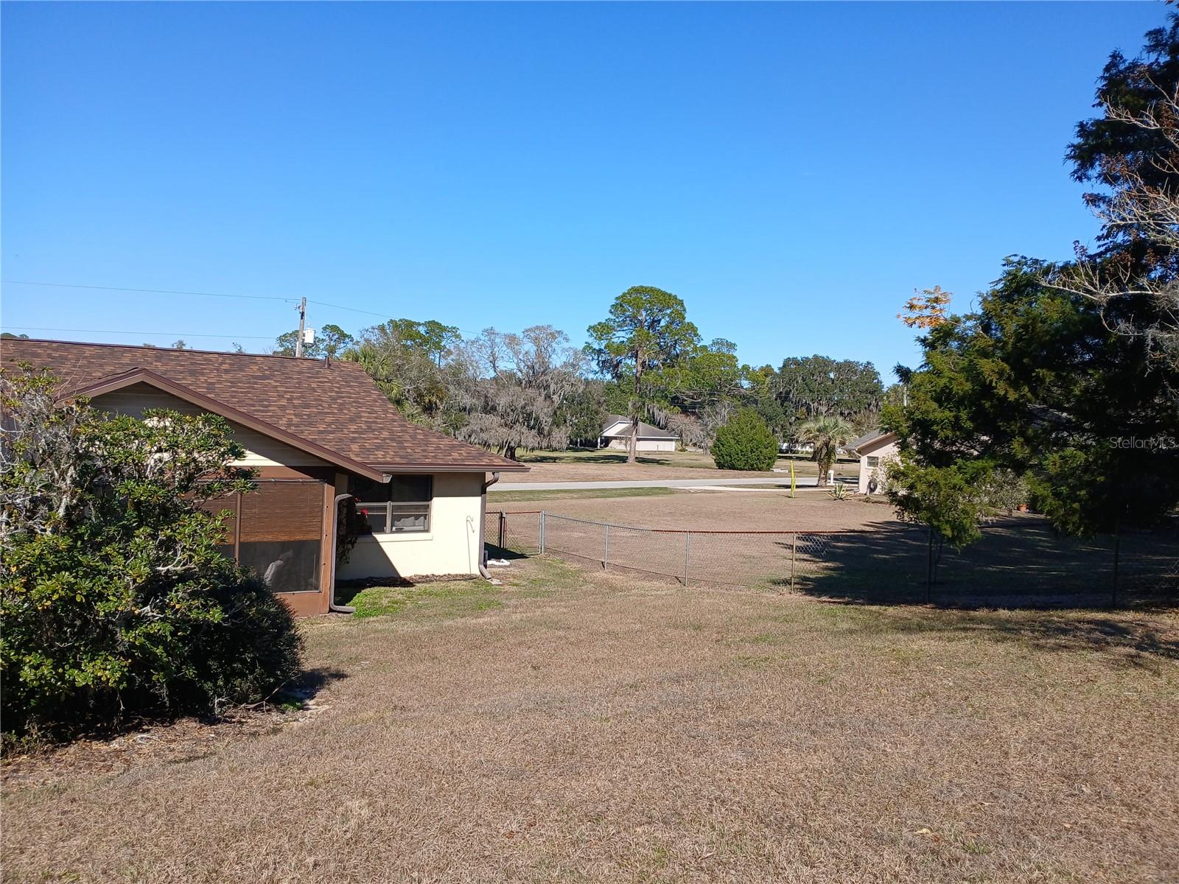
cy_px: 442
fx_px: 886
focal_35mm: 26
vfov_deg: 53.1
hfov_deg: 67.3
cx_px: 590
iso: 20
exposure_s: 1/564
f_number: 1.8
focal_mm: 3.98
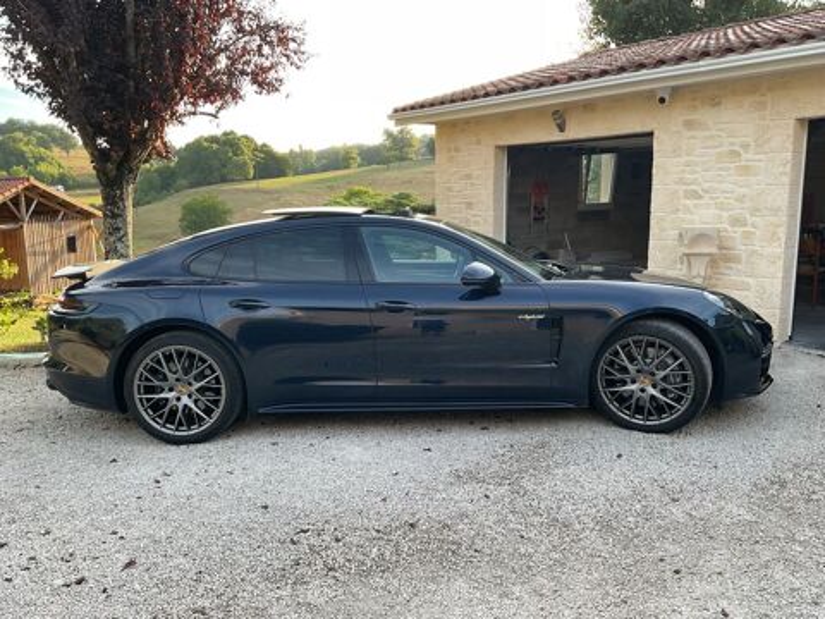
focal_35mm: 29
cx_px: 412
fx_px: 691
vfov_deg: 48.2
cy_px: 310
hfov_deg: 61.7
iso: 16
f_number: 1.8
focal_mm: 3
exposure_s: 1/126
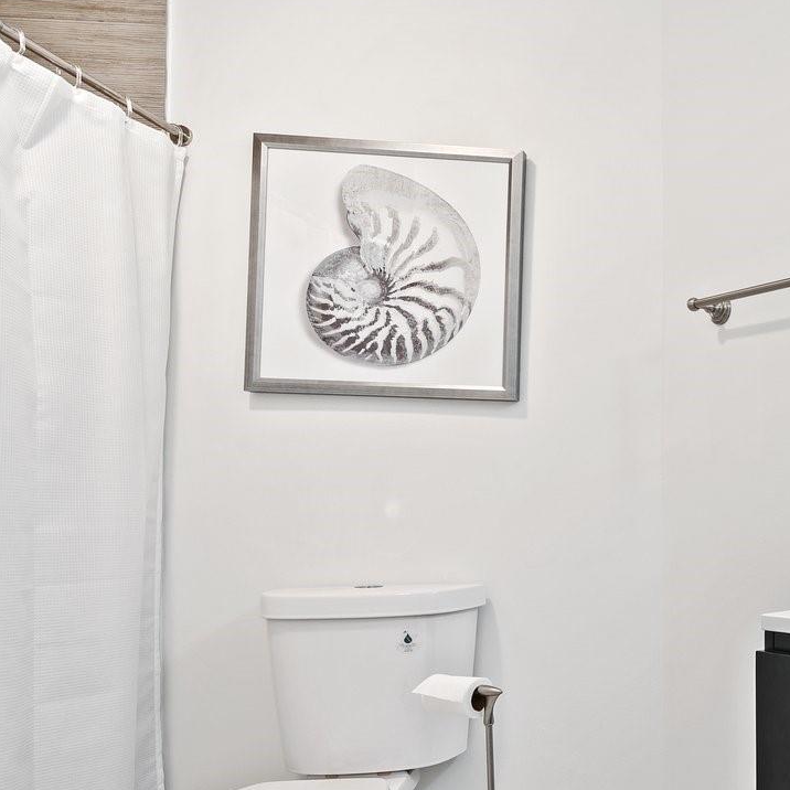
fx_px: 878
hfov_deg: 38.6
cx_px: 898
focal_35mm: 34
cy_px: 527
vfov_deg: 47.6
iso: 200
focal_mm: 14
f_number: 8
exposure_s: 1/1.67
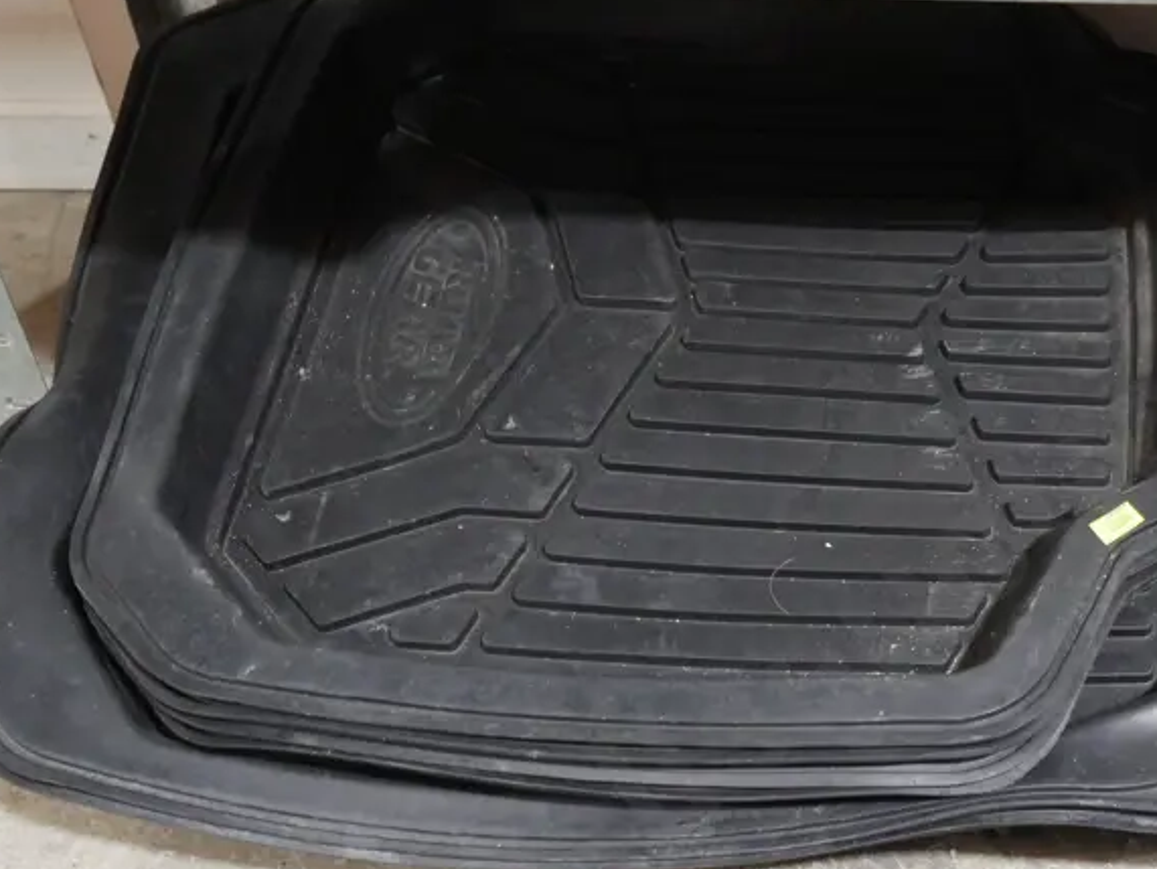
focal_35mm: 61
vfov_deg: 23.9
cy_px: 609
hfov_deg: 30.9
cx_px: 910
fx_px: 2040
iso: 1250
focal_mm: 17
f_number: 4
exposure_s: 1/60
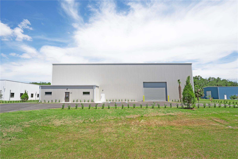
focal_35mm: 19
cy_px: 80
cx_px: 119
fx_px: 128
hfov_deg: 86.0
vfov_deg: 63.7
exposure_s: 1/1250
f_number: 6.3
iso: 250
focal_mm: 19.3
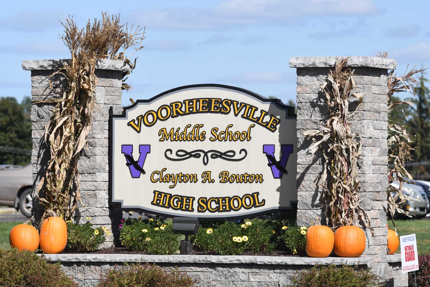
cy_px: 144
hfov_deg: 8.1
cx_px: 215
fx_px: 3045
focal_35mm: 255
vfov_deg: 5.4
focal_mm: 170
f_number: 10
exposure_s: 1/2000
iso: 500
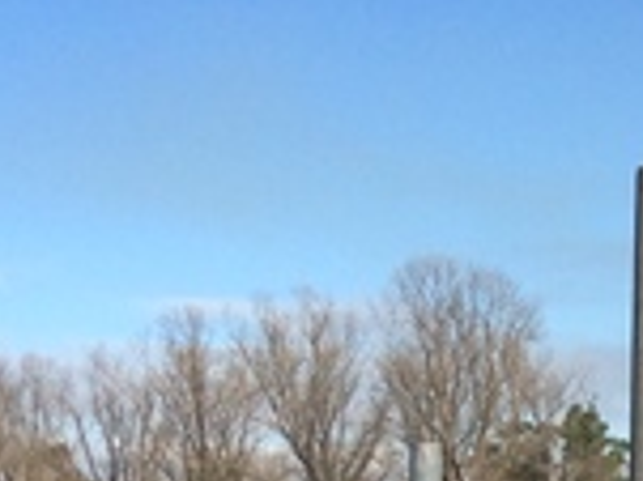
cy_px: 909
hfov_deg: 13.8
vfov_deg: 9.9
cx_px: 707
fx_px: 2598
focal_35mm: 140
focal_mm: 3.3
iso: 32
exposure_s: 1/1362
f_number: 2.4
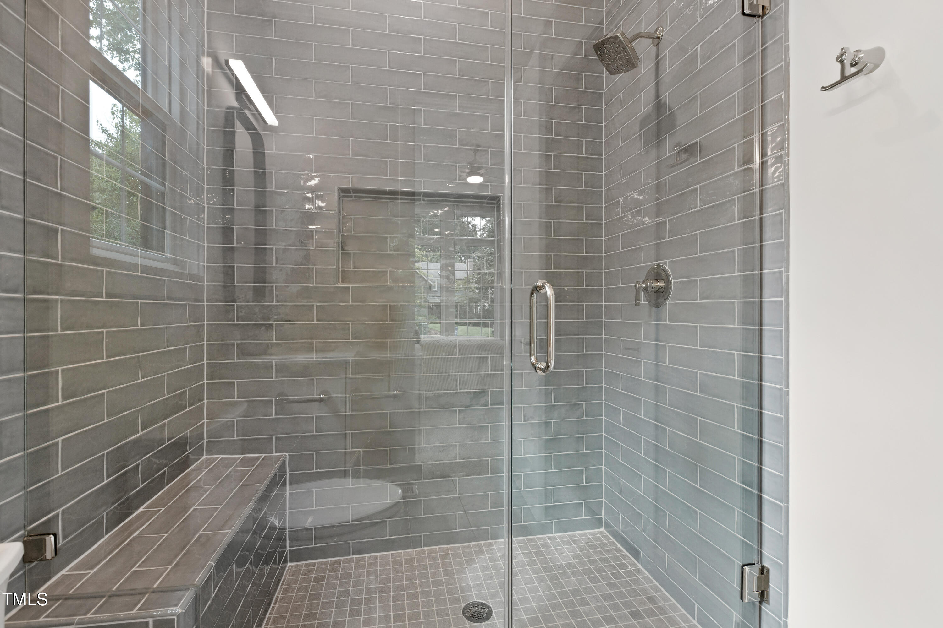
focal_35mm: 15
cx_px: 472
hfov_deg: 100.4
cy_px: 314
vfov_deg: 77.3
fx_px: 393
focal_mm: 10
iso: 100
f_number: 8
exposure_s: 1/2.5
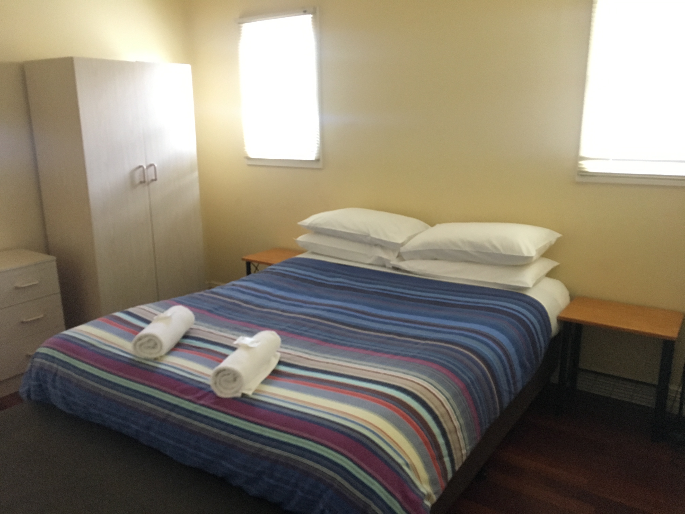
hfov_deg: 61.7
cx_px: 342
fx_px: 574
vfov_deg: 48.2
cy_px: 257
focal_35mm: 29
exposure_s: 1/25
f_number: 2.2
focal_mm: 4.15
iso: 200
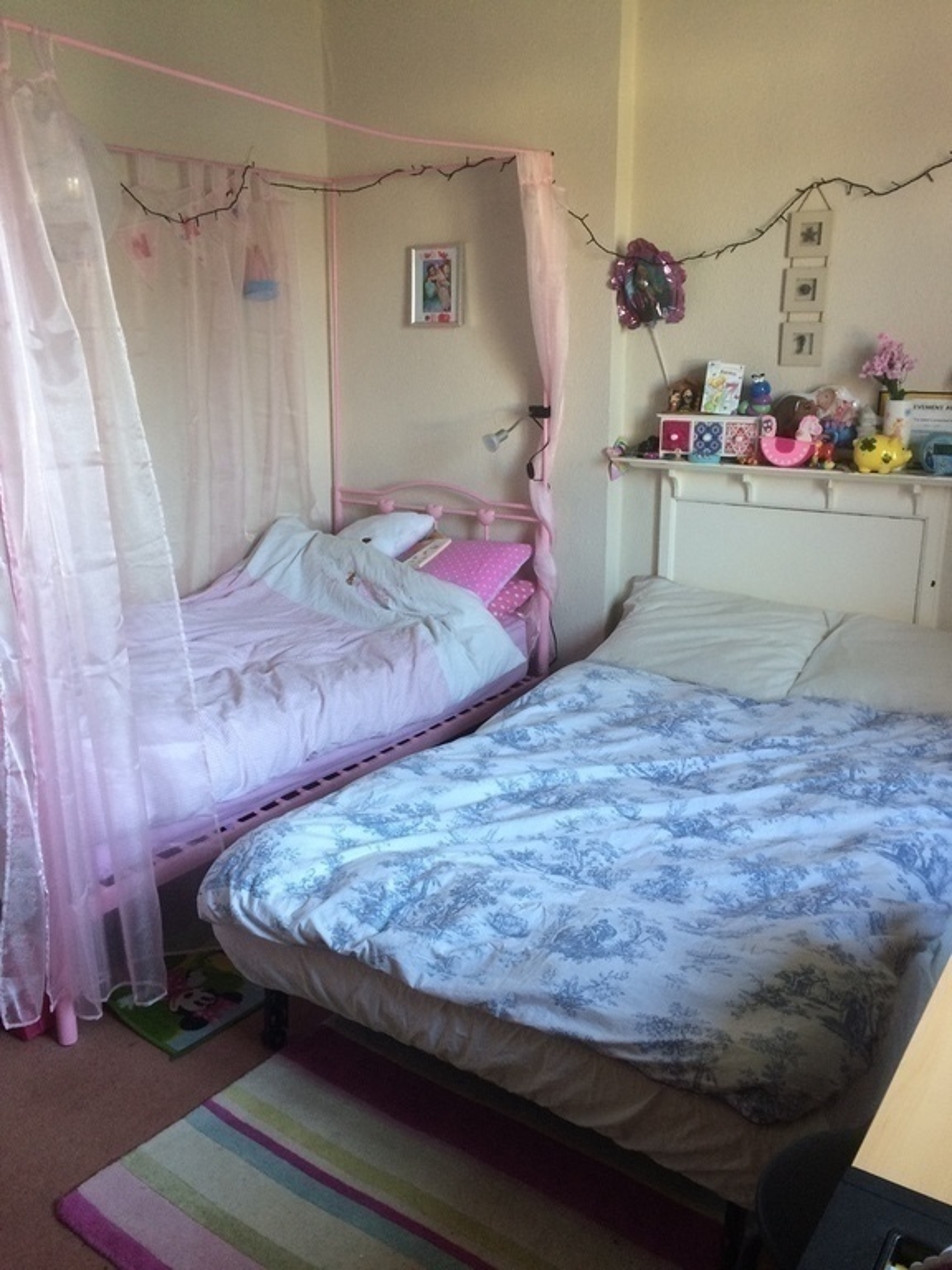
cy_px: 635
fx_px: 1063
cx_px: 476
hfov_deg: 48.2
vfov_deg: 61.7
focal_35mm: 29
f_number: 2.2
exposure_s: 1/33
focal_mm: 4.15
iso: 125
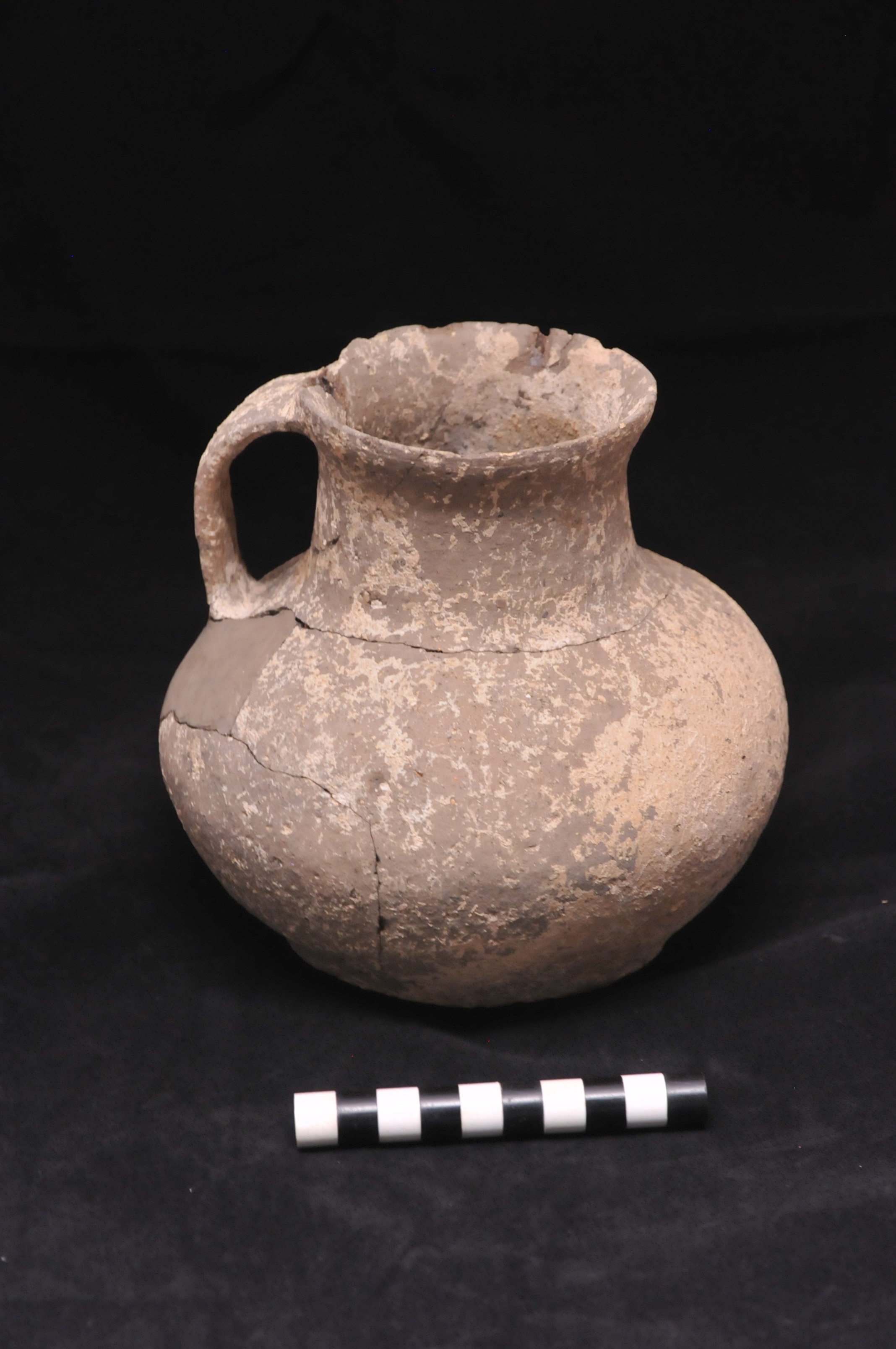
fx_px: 3481
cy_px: 674
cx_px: 448
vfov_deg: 21.9
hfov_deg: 14.7
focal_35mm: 93
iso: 1000
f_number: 7.1
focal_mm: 62
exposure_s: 1/8
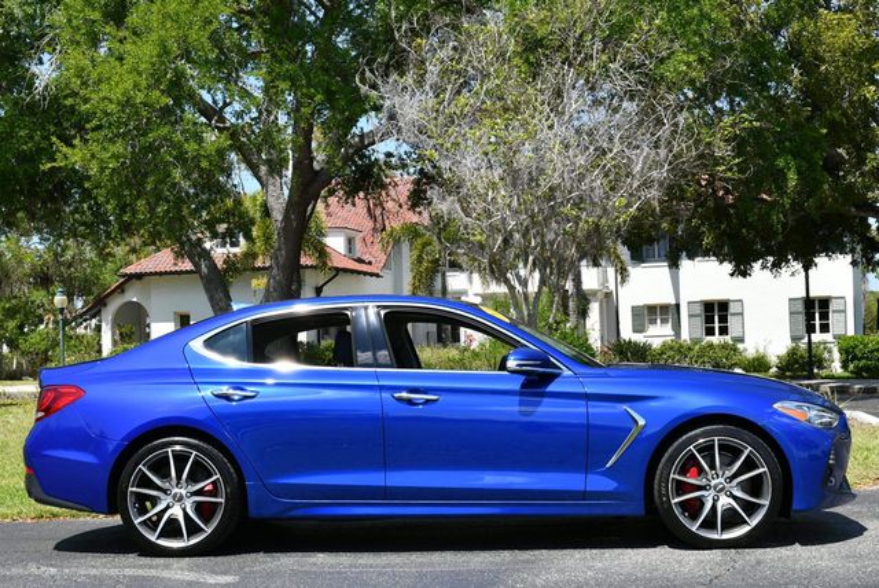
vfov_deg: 26.0
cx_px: 440
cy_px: 294
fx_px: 1271
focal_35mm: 52
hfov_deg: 38.2
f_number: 8
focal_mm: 26
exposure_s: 1/250
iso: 125
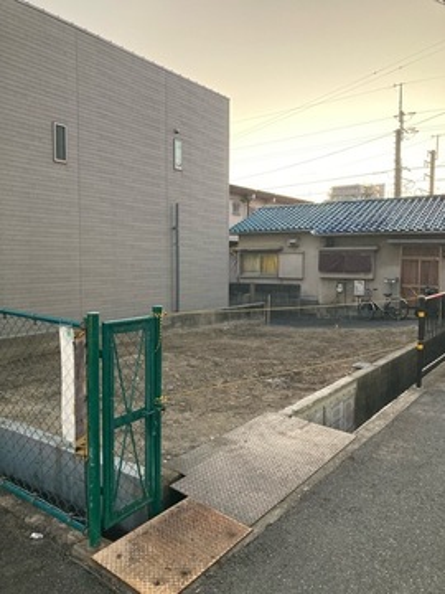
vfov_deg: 63.4
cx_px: 222
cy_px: 297
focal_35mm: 28
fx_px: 480
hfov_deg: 49.7
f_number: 1.8
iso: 320
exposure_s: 1/59
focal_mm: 3.99
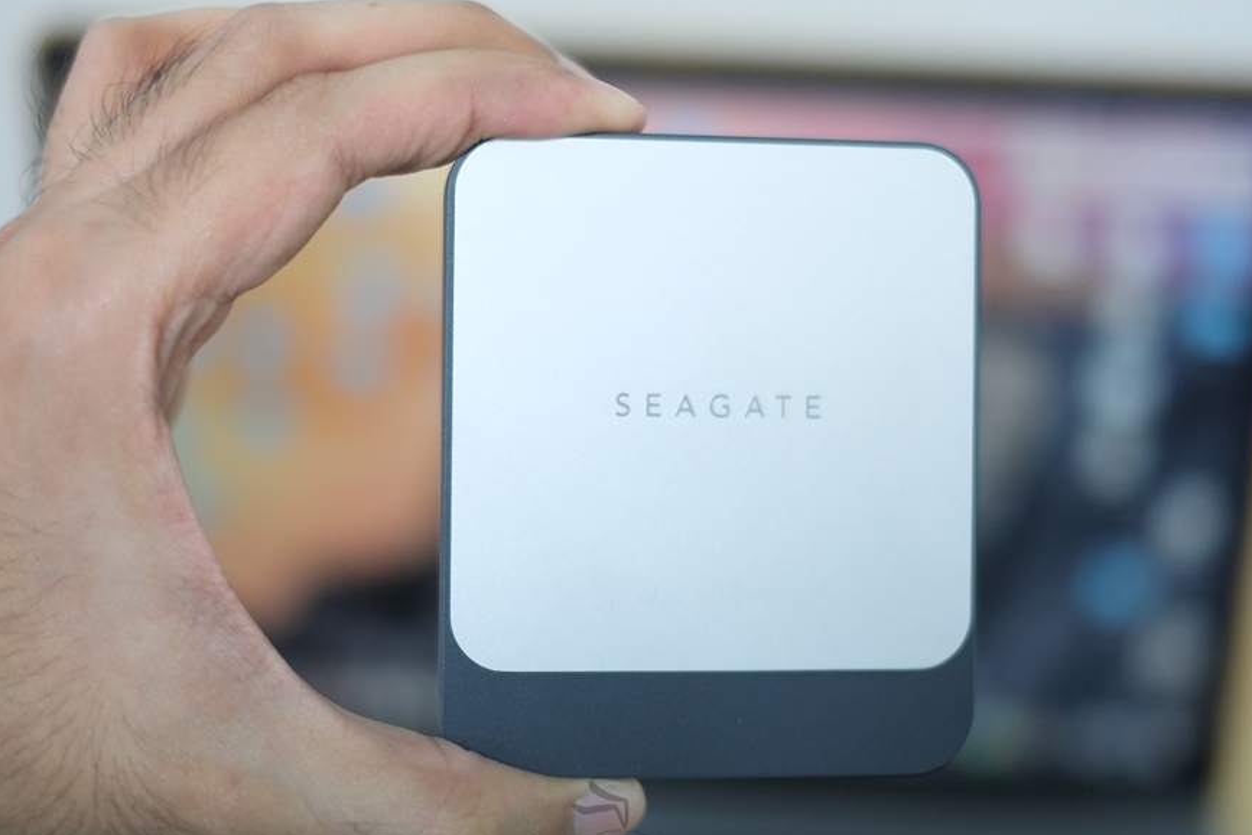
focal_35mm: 66
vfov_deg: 20.6
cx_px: 706
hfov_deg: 30.5
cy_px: 415
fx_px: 2295
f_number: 1.4
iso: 800
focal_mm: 35
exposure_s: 1/250
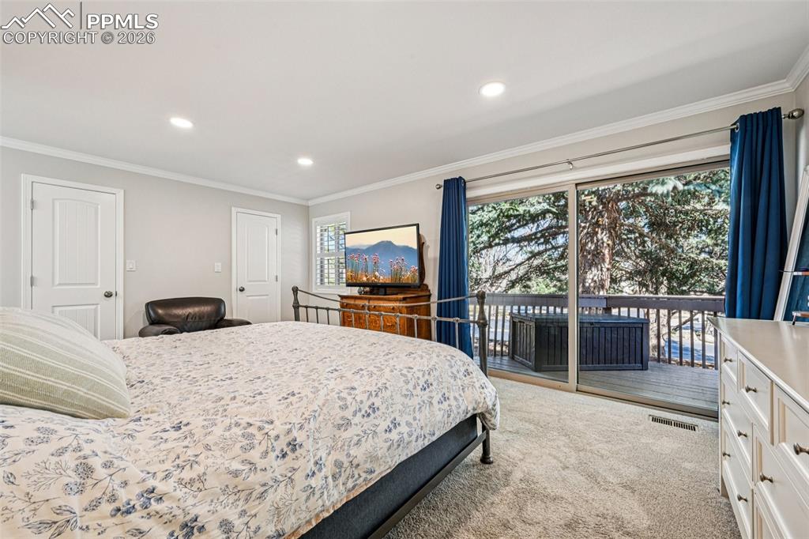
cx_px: 404
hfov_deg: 104.3
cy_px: 270
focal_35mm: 14
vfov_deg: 81.2
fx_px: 314
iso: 320
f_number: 11
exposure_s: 1/15
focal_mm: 14
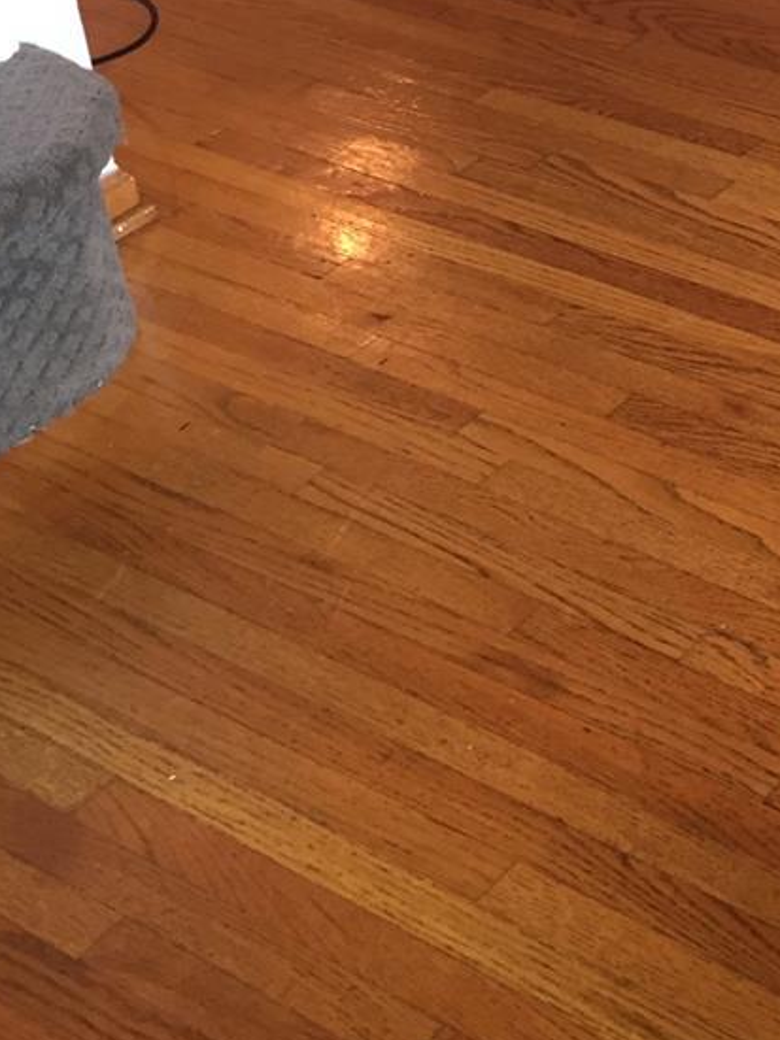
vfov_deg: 23.6
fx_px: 2374
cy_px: -9
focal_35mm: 79
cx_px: 981
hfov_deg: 17.6
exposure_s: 1/30
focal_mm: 4.15
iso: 100
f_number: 2.2
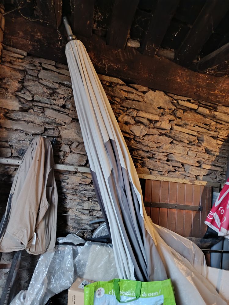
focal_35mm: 24
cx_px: 114
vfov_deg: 71.6
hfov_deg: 56.8
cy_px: 152
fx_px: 212
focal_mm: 5.24
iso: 2137
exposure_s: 1/16.7
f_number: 1.7
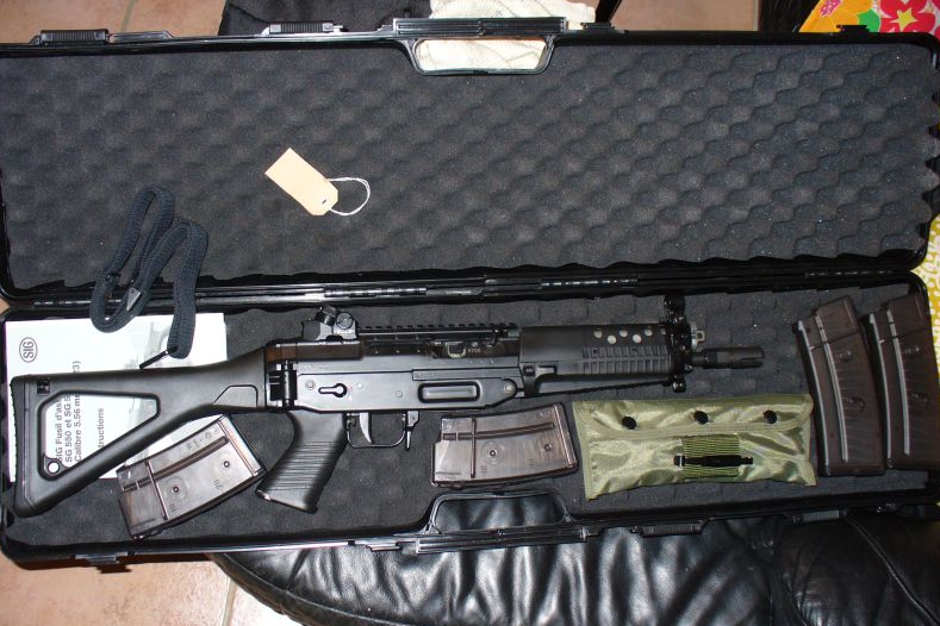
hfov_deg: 49.6
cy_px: 339
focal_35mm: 39
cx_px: 467
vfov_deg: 34.2
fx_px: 1018
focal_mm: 6.1
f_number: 2.8
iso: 100
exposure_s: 1/60
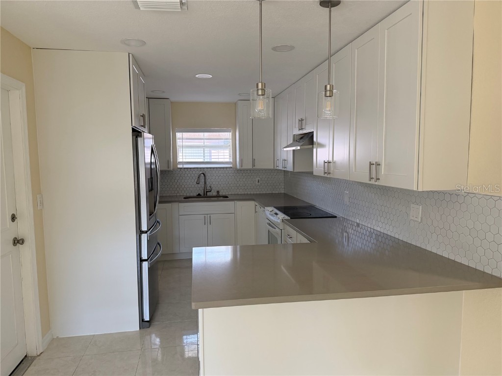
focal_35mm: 24
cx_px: 251
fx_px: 348
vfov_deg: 56.8
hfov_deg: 71.6
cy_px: 188
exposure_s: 1/208
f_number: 1.78
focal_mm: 6.76
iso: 200
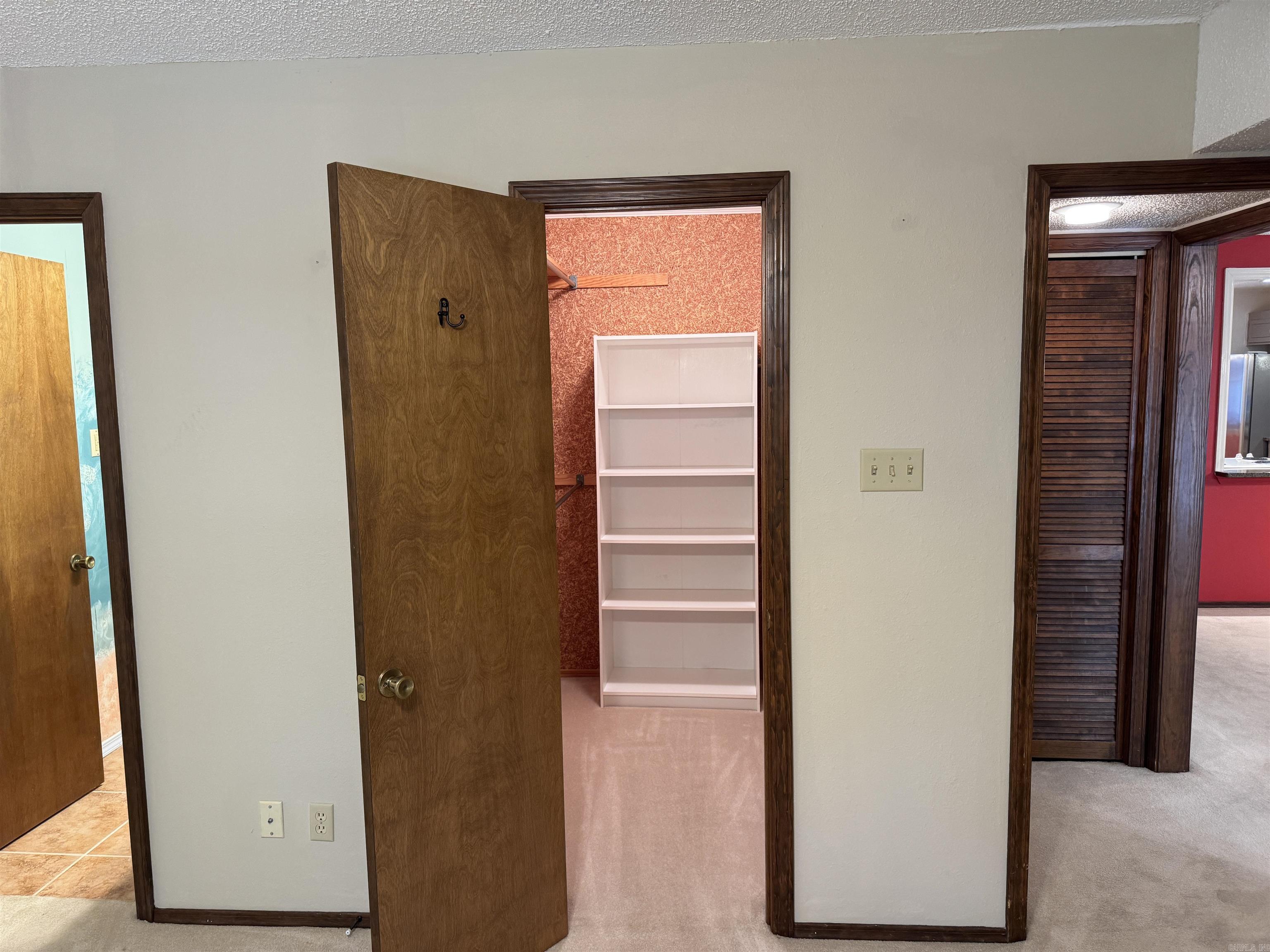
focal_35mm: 24
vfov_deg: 56.8
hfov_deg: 71.6
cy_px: 476
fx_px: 881
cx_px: 635
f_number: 1.78
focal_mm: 6.76
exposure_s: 1/60
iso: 250
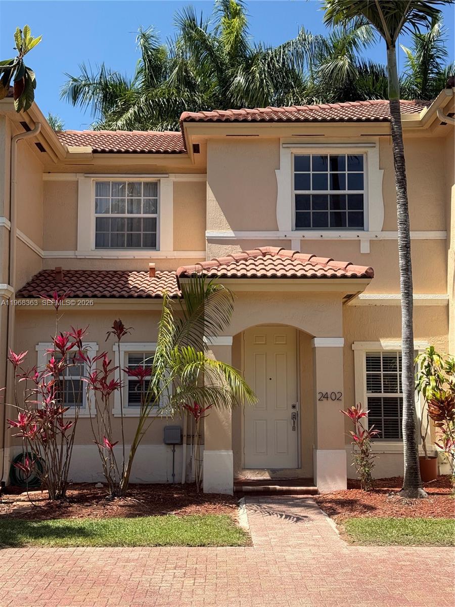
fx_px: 841
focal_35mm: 48
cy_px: 304
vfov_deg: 39.7
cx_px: 228
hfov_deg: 30.3
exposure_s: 1/3704
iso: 80
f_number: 1.78
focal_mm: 6.76
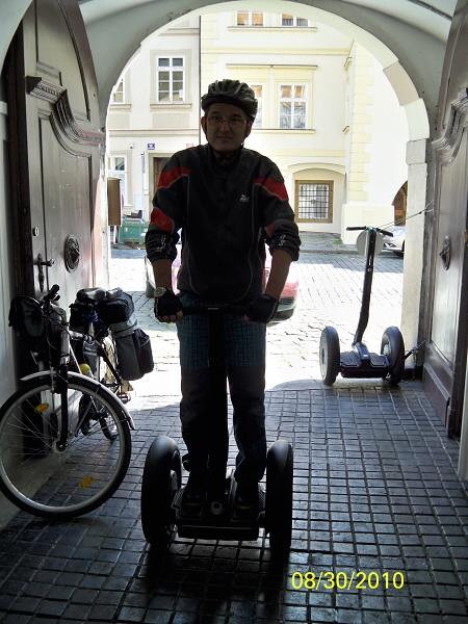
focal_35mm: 37
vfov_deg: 50.1
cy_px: 312
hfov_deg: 38.7
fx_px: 667
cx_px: 234
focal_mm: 7.9
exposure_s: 1/125
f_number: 3.1
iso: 80
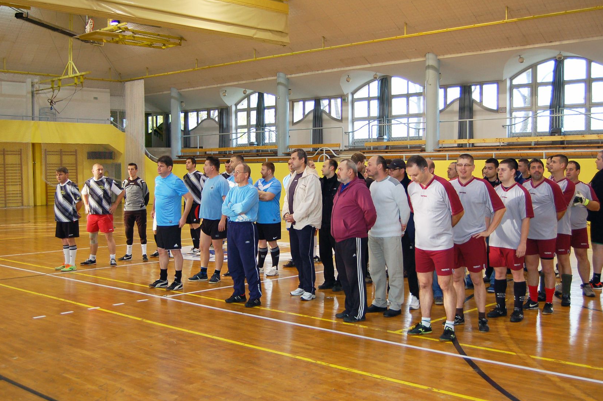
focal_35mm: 42
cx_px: 280
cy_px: 196
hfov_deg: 46.4
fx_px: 703
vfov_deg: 31.8
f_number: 4
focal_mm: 24
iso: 450
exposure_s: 1/60
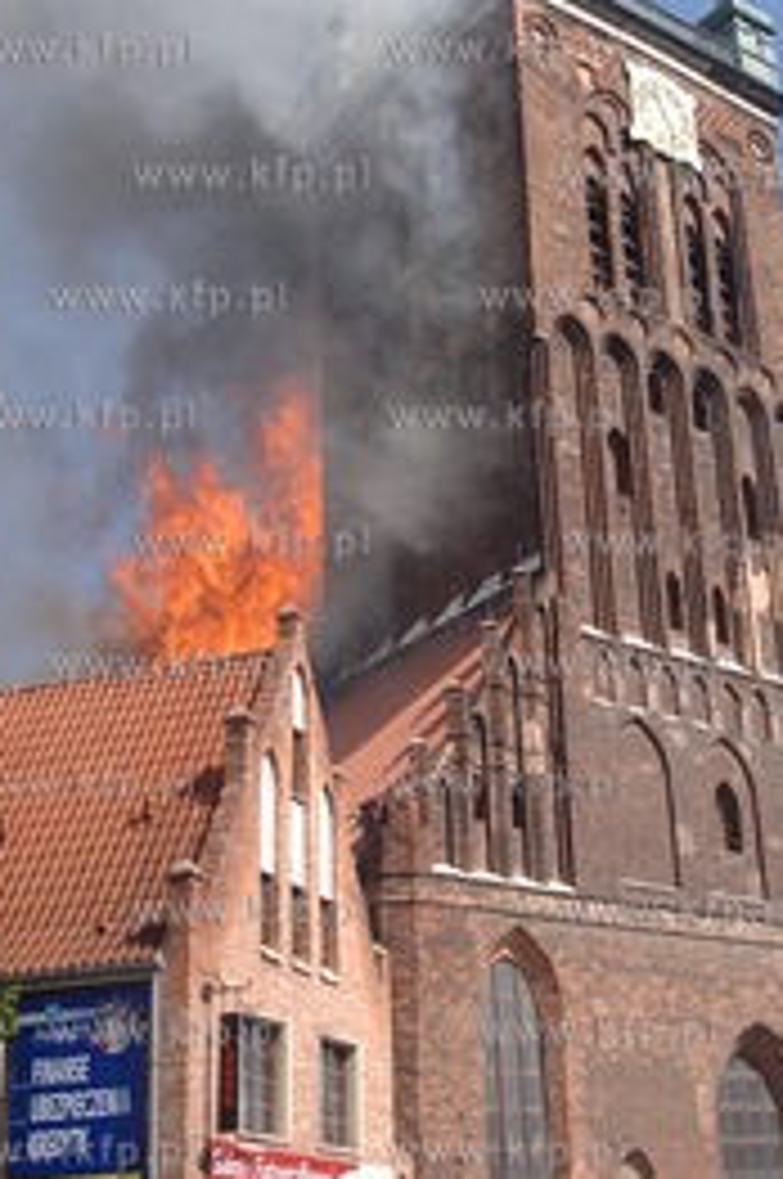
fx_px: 1799
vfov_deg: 36.3
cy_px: 536
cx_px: 536
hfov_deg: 24.4
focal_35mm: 55
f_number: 8
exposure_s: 1/500
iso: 400
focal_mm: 24
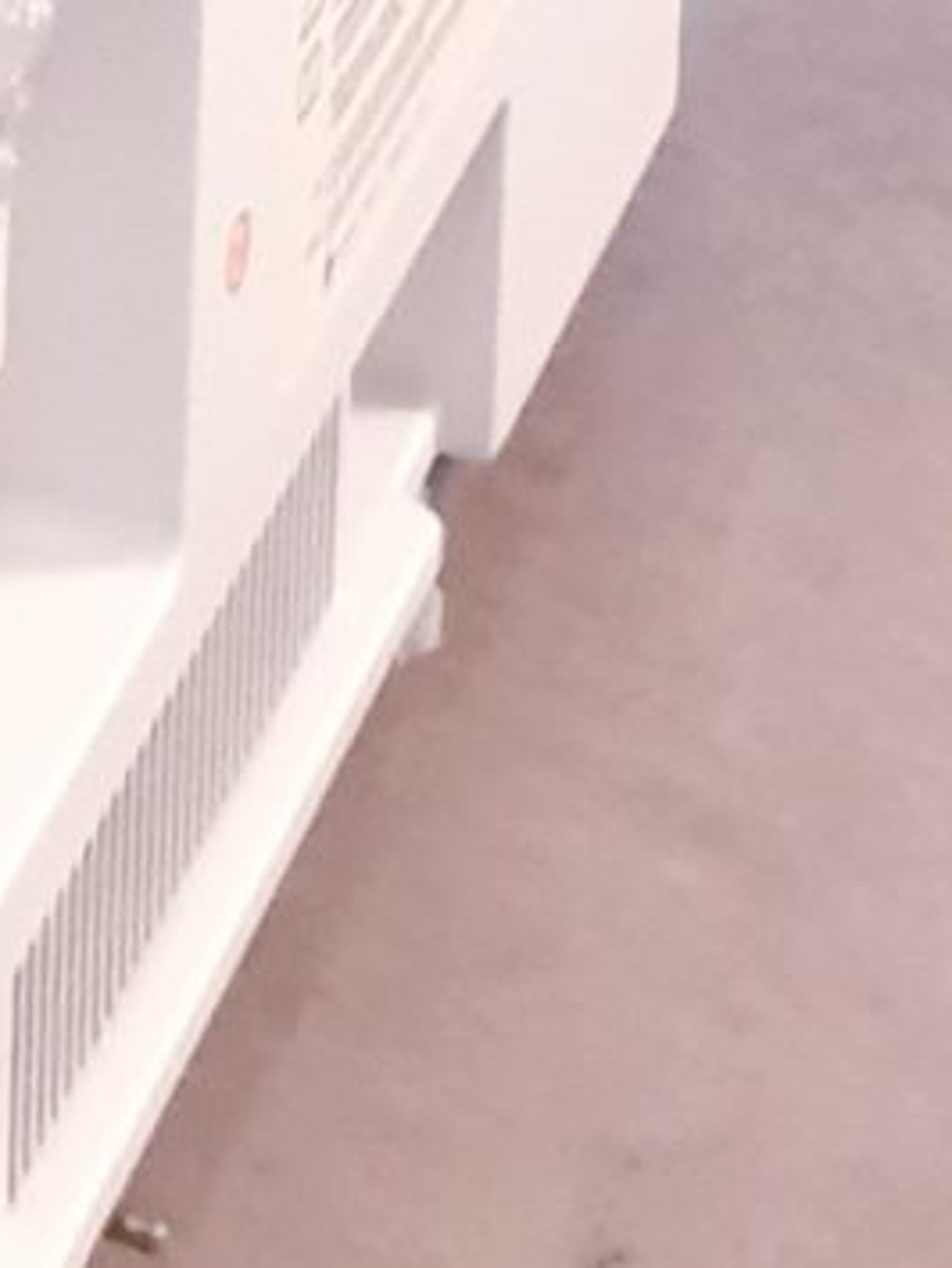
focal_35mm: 188
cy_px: -2350
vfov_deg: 8.9
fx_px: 6885
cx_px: -1049
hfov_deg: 7.5
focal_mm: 4.3
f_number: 2.4
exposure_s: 1/50
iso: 320
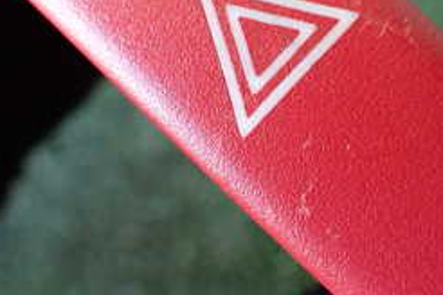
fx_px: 935
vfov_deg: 17.6
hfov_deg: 26.5
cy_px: 23
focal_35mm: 76
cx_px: 285
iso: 640
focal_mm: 5.4
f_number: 2.3
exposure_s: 1/125
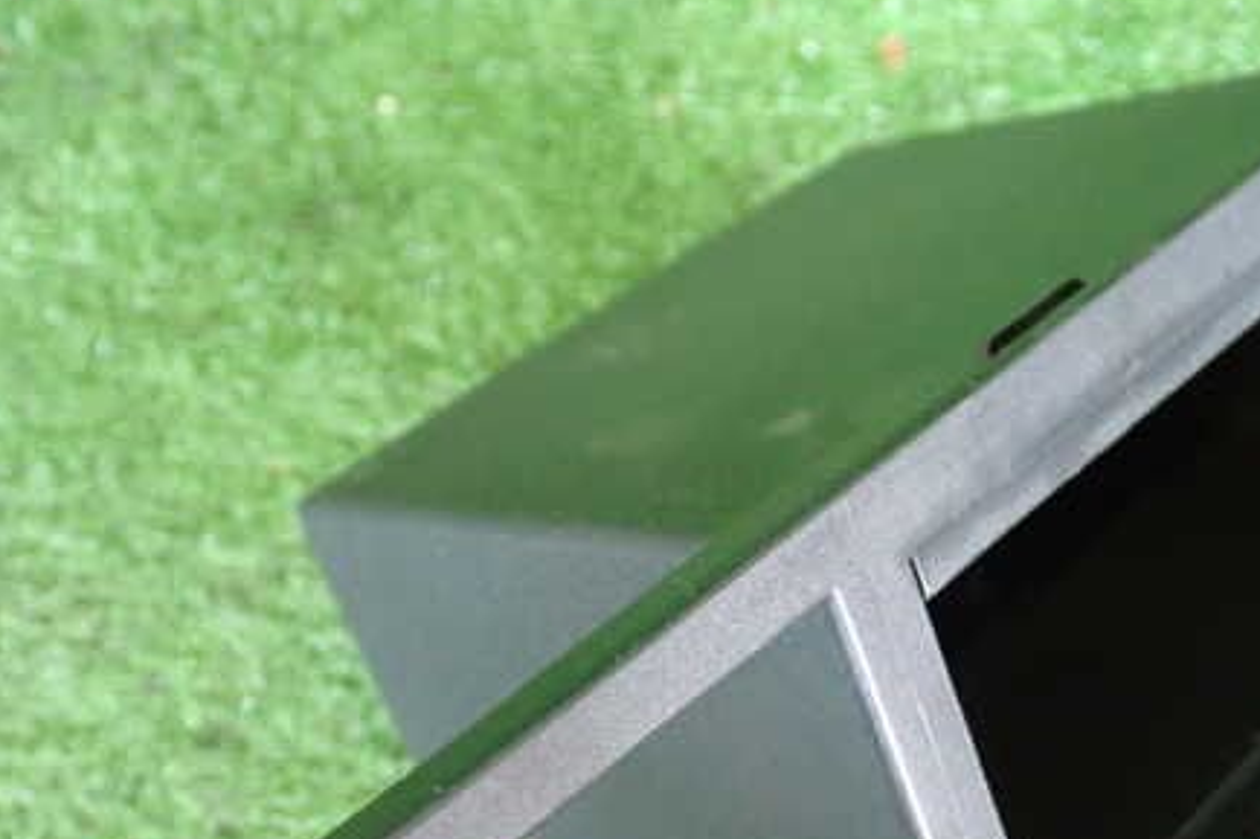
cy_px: 560
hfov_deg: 33.9
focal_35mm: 59
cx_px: 674
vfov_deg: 22.9
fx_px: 2064
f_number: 2.8
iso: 1000
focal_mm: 7.31
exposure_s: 1/50
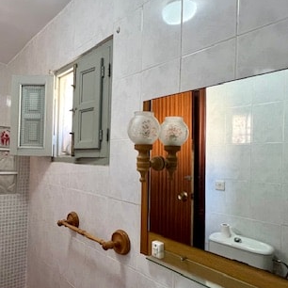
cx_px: 90
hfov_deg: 63.0
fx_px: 226
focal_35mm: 24
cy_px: 160
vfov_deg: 64.8
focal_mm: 1.57
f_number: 1.8
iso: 400
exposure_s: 1/50
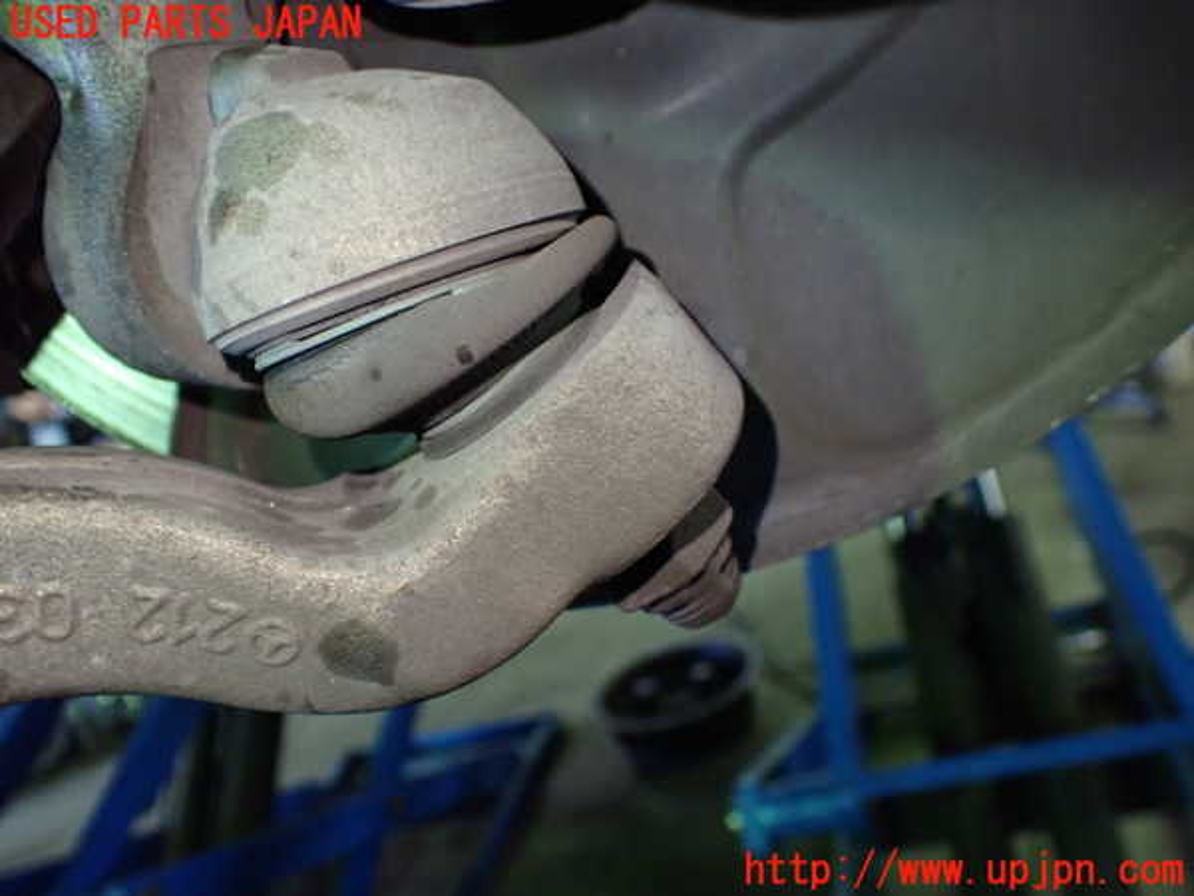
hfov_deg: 60.0
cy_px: 448
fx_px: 1035
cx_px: 597
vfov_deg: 46.8
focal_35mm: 30
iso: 800
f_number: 2.3
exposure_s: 1/125
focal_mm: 5.4
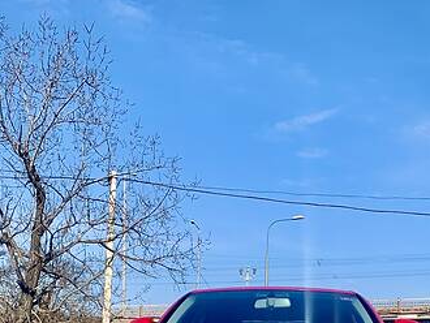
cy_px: 380
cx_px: 248
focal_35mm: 63
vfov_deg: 21.7
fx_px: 783
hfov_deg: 30.7
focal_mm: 4.2
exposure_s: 1/2208
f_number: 1.8
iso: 25
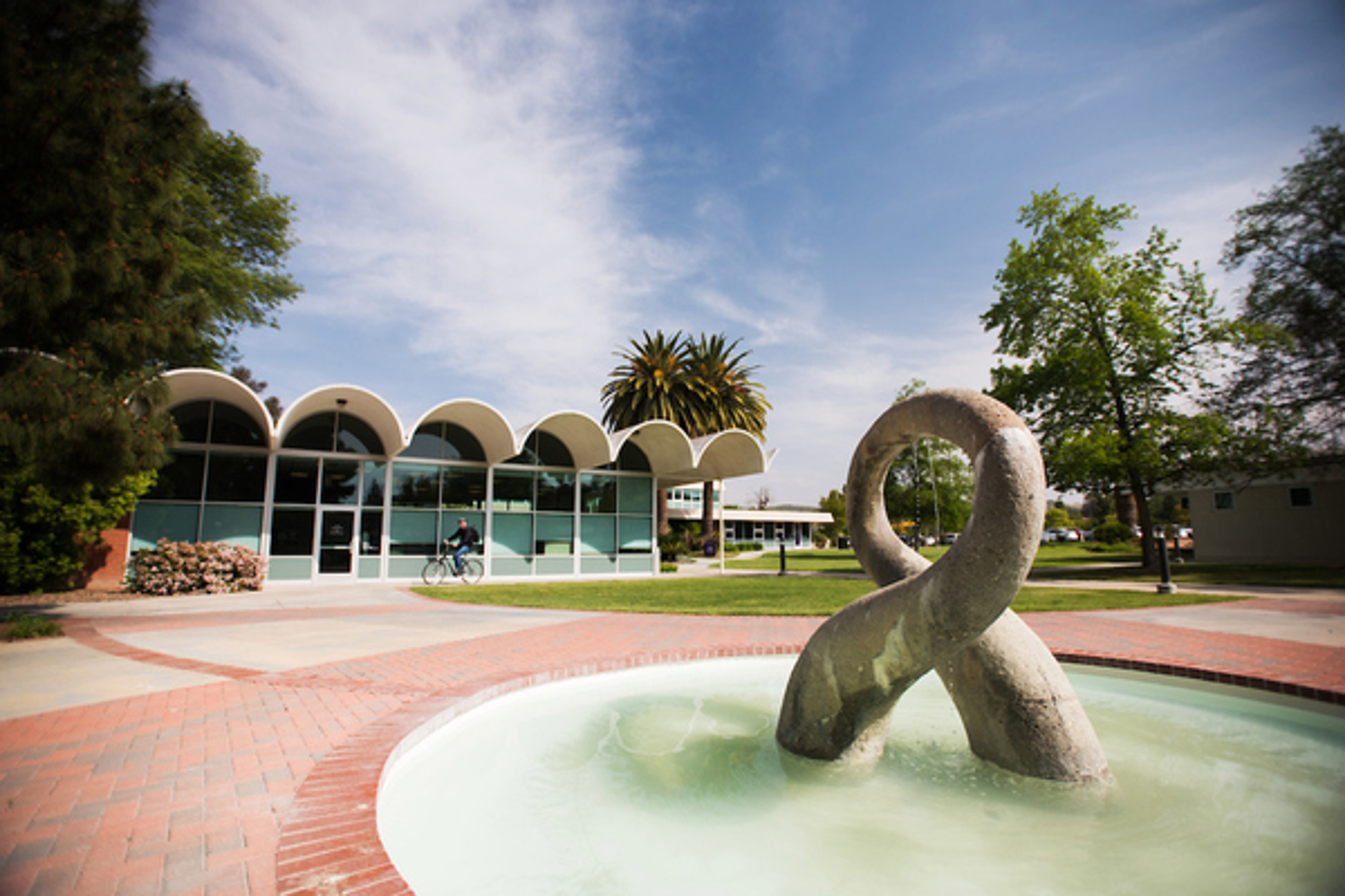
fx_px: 635
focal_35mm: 17
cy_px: 448
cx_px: 672
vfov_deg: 70.4
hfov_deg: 93.3
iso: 200
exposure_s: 1/3200
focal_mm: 17
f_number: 2.8
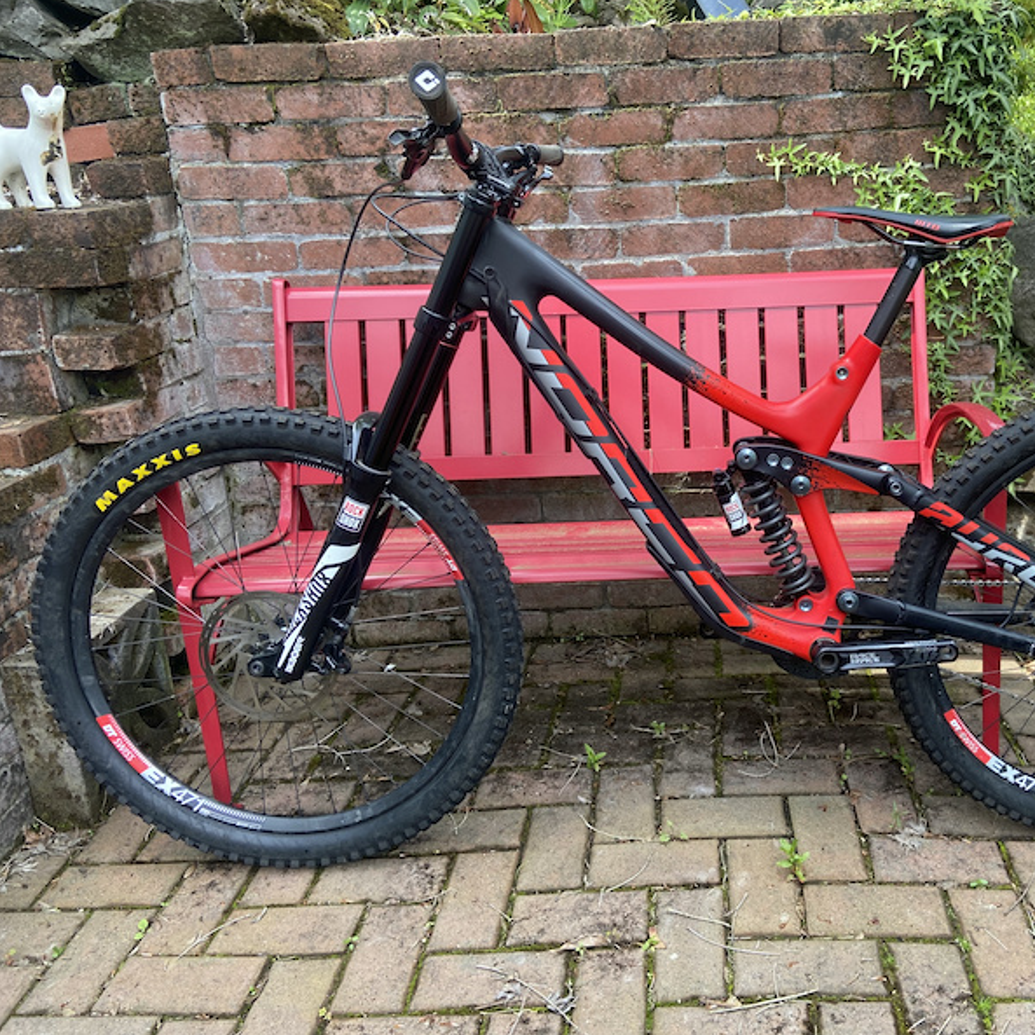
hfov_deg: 51.5
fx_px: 1049
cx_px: 695
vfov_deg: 52.5
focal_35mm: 31
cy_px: 513
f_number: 1.8
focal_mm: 4.25
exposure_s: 1/123
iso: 32
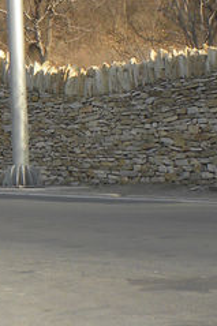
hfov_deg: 6.8
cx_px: -91
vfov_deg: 10.1
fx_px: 1811
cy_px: -57
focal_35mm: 200
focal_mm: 8.2
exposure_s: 1/180
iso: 64
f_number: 4.5
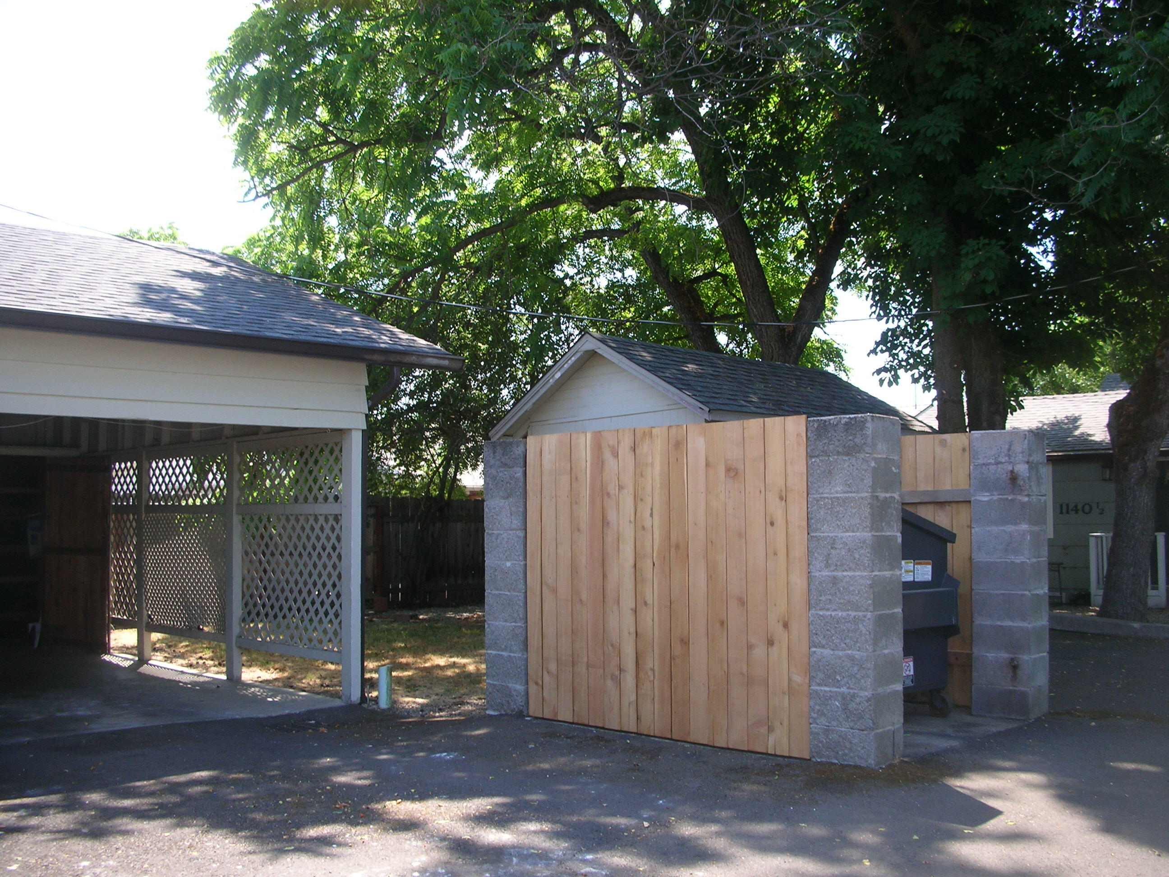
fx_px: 1182
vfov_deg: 40.7
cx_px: 584
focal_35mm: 35
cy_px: 438
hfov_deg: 52.6
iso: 50
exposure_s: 1/164
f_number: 3
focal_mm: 5.8
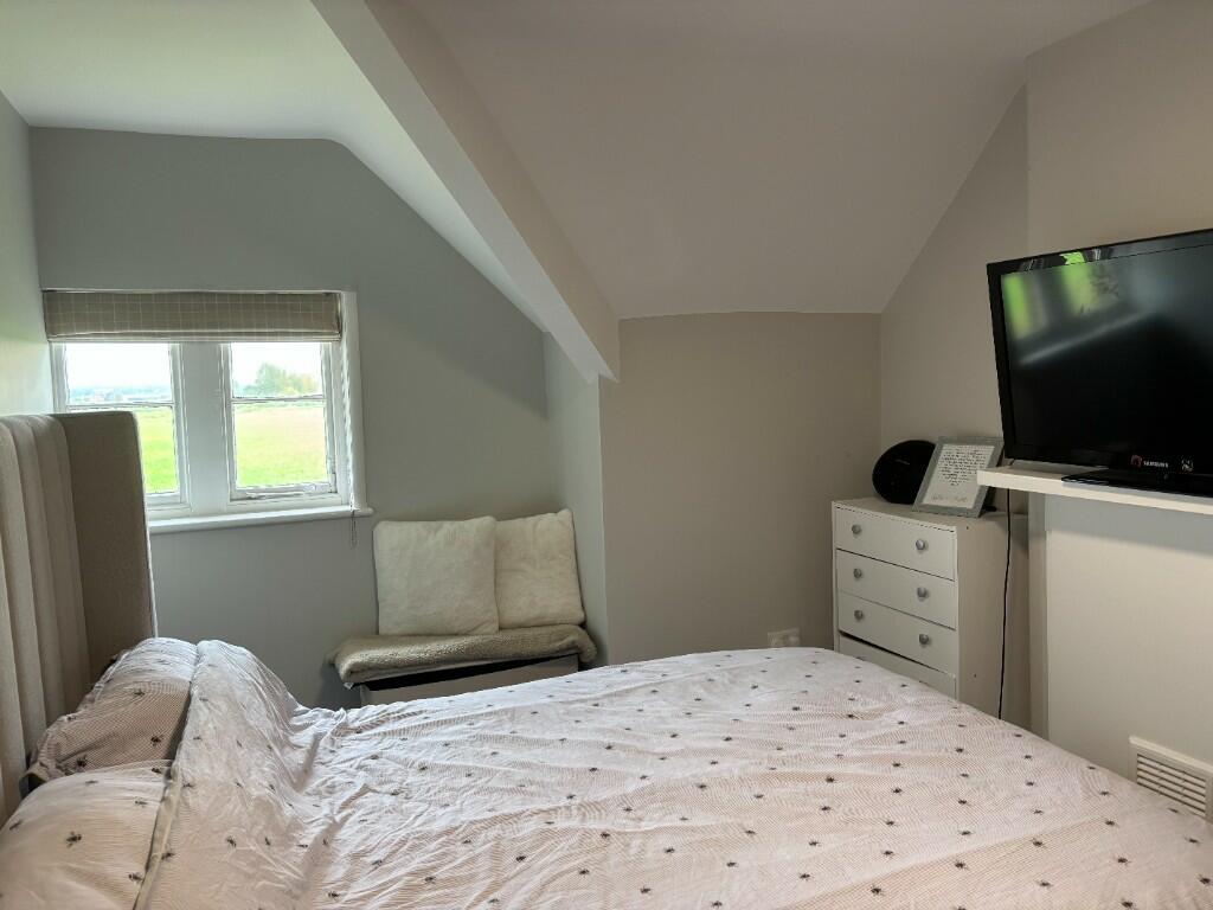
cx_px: 606
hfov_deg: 67.3
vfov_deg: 53.1
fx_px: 911
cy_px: 455
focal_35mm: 26
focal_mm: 5.96
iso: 100
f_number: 1.6
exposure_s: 1/50
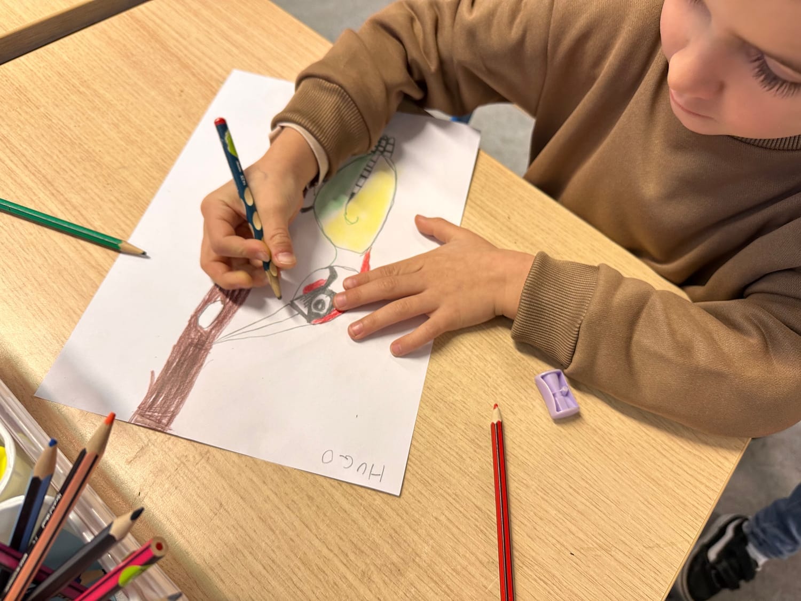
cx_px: 400
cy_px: 300
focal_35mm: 24
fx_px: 555
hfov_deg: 71.6
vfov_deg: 56.8
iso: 160
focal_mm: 6.86
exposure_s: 1/50
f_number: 1.78
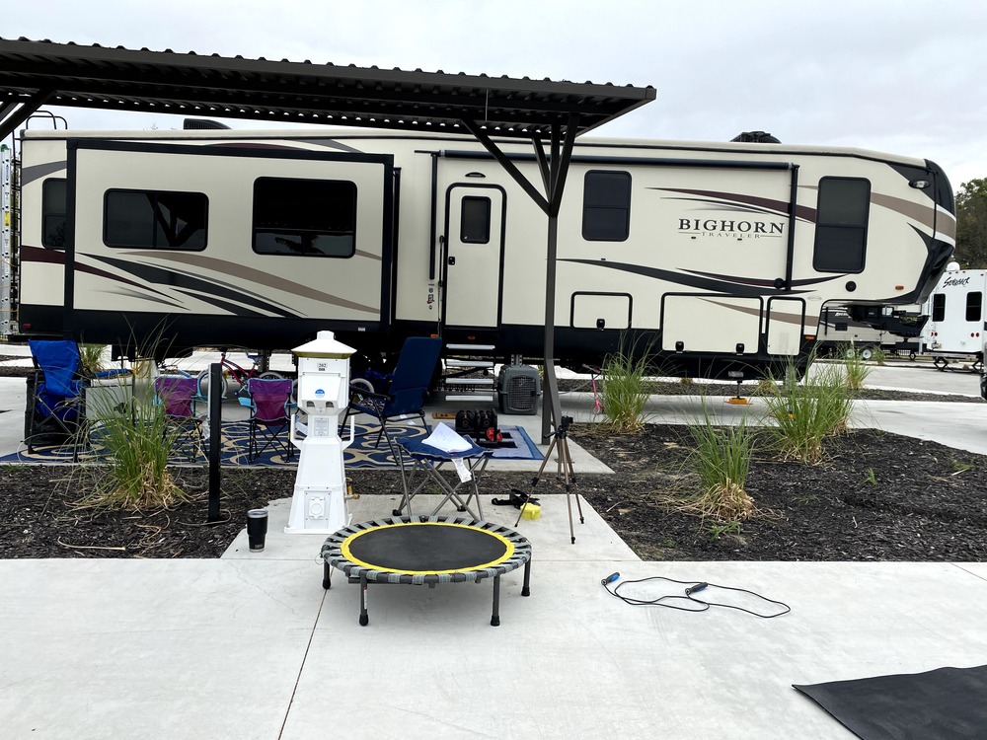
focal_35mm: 26
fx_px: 741
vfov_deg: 53.1
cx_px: 494
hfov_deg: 67.3
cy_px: 370
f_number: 1.8
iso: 32
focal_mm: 4.25
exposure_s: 1/1182
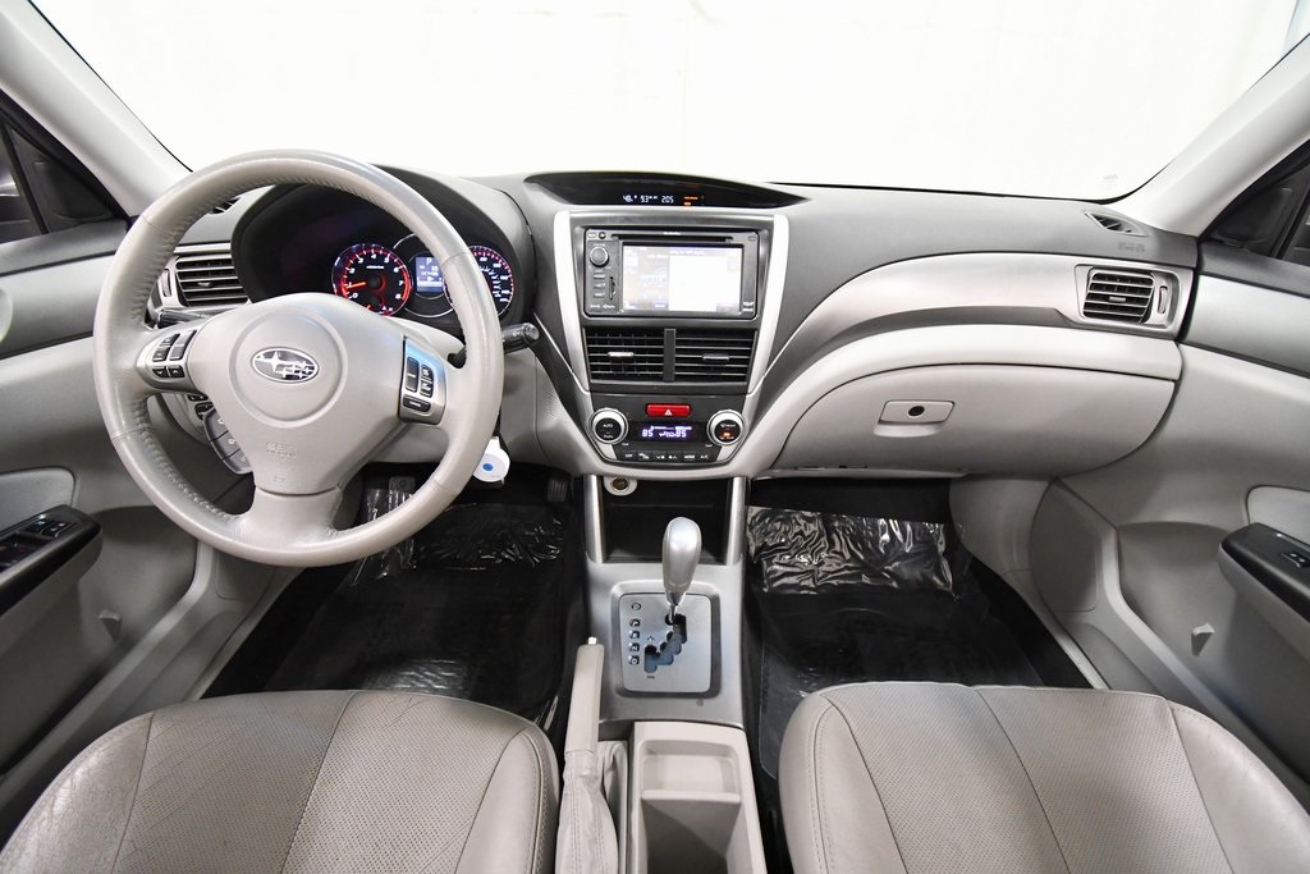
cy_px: 437
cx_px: 655
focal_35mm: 15
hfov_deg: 100.4
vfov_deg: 77.3
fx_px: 546
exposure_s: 1/125
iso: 3200
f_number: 4.5
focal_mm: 10
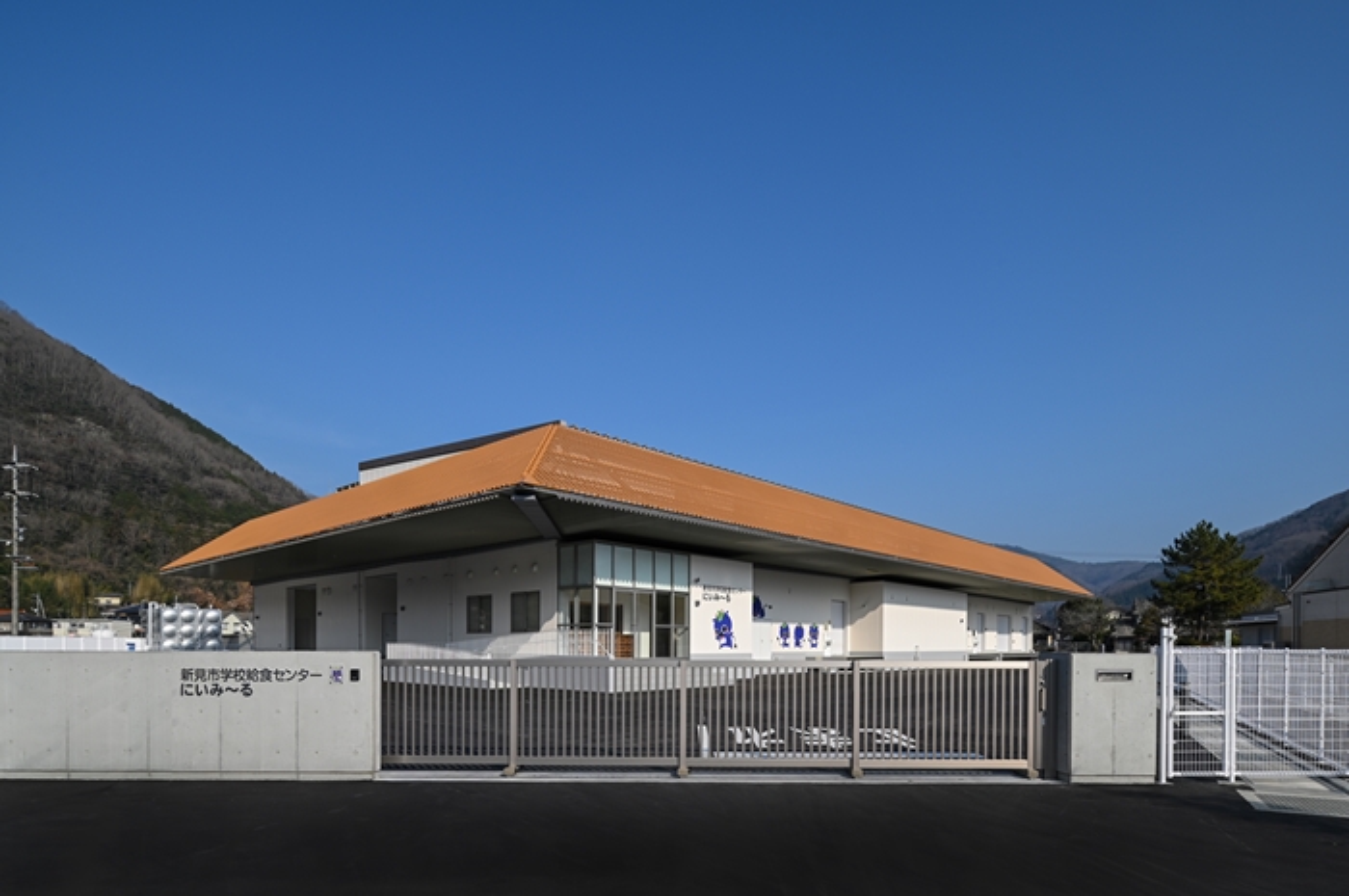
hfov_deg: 87.0
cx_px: 674
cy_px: 448
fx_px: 711
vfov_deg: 64.4
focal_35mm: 19
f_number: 9
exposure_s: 1/500
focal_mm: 19
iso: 200
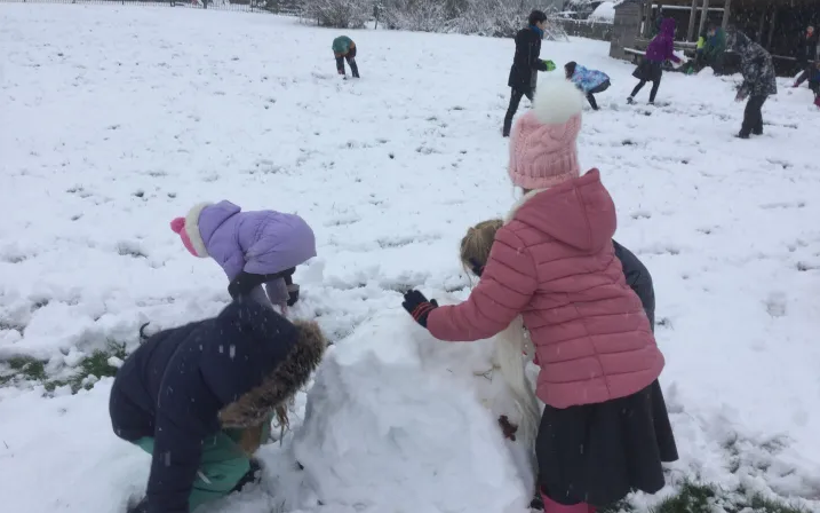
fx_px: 737
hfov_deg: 58.1
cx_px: 409
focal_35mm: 33
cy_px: 236
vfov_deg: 38.3
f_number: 2.4
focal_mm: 3.3
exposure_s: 1/146
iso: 25
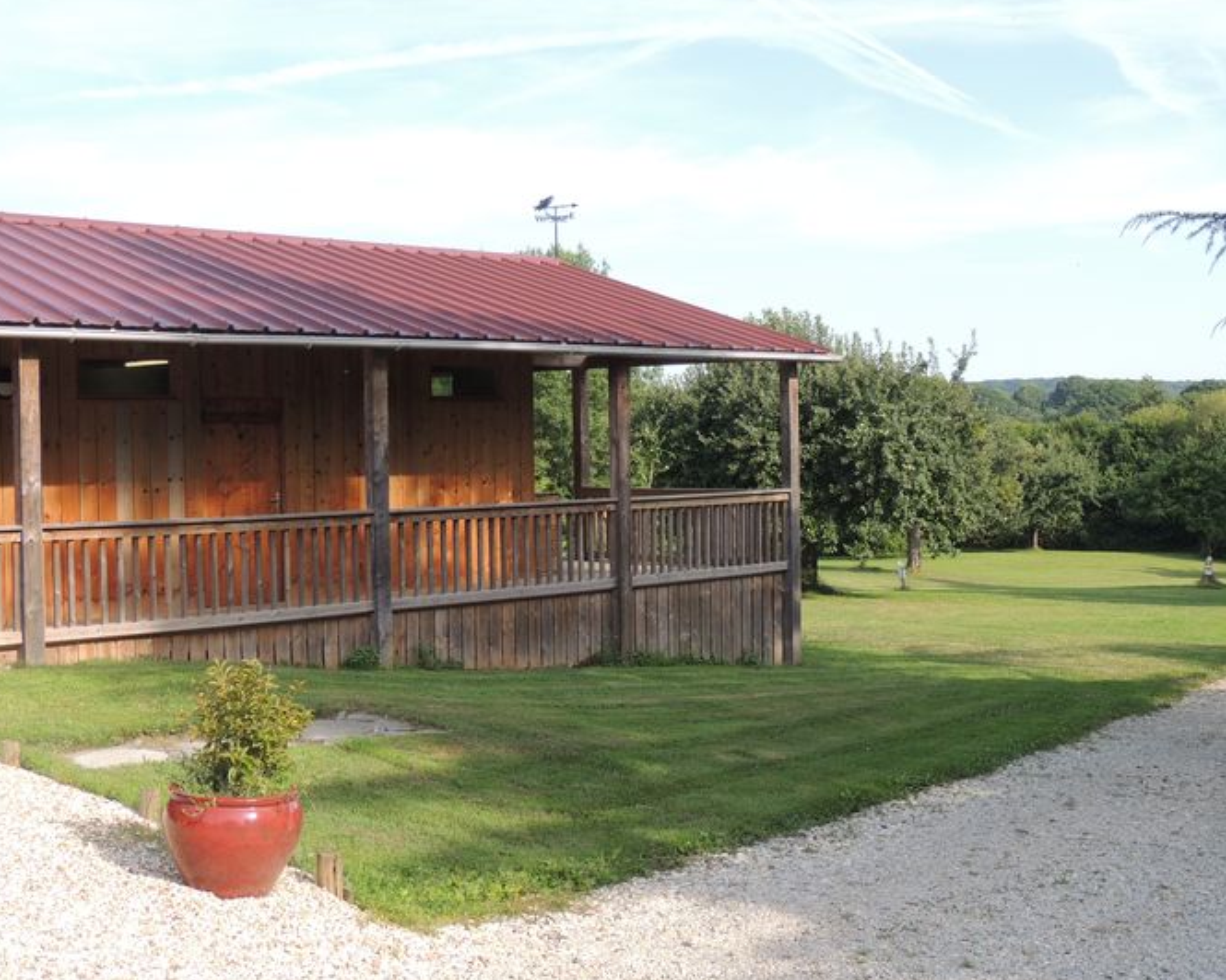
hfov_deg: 39.5
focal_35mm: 47
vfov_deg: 32.1
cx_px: 669
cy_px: 481
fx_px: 1705
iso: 100
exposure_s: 1/400
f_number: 3.3
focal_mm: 7.1
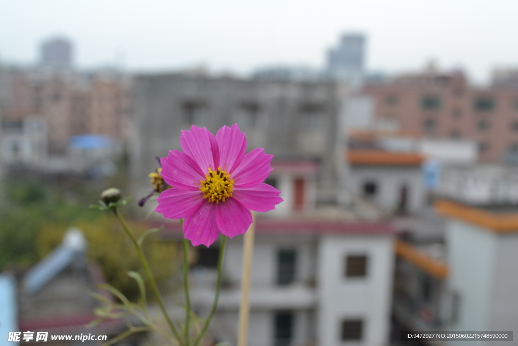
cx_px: 259
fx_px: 648
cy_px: 173
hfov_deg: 43.6
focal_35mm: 45
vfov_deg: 29.9
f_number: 8
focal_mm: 30
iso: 400
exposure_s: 1/100
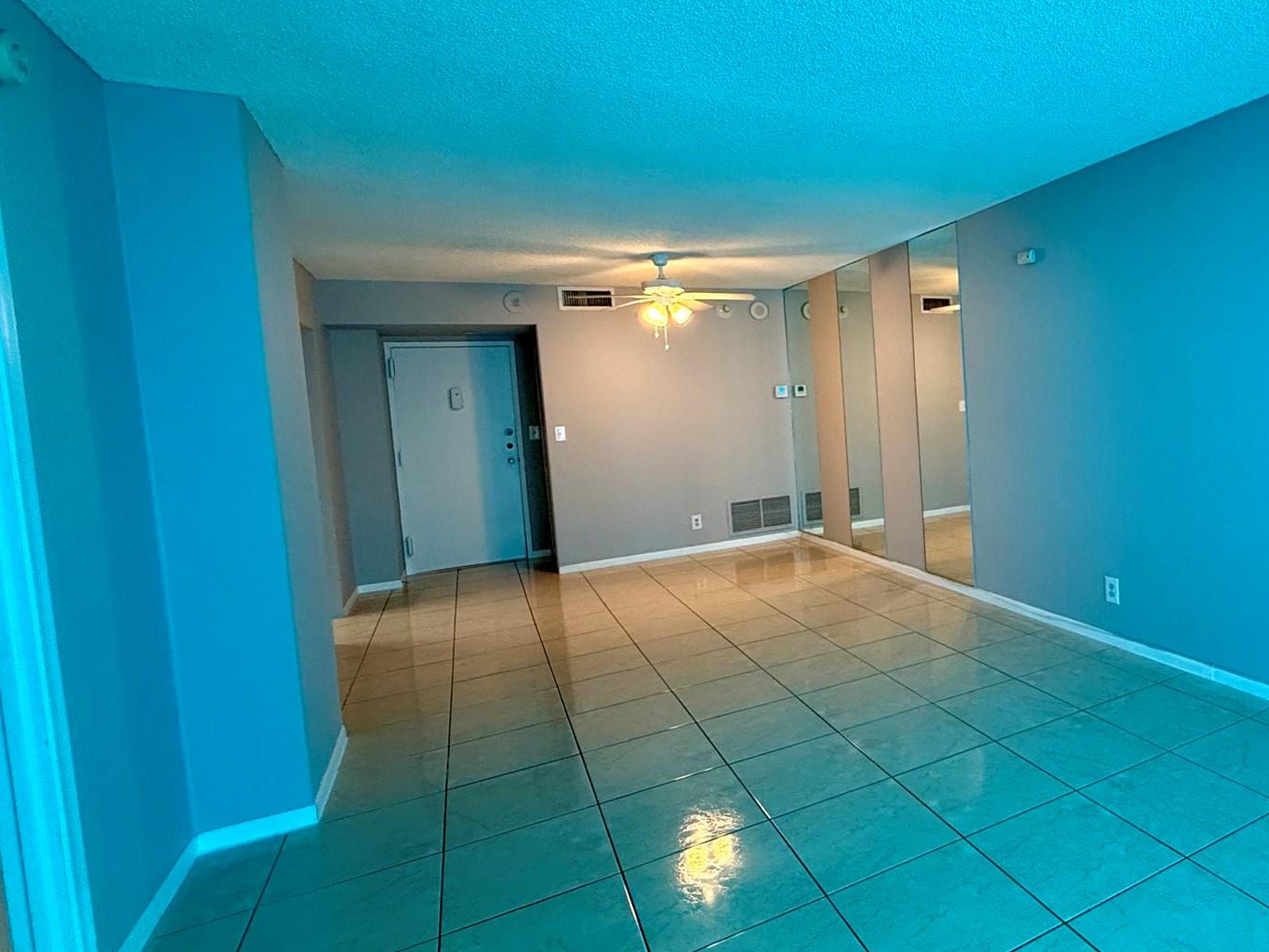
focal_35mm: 21
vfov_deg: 63.4
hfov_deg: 74.3
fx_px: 770
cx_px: 926
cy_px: 443
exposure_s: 1/120
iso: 250
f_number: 2.2
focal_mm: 2.22
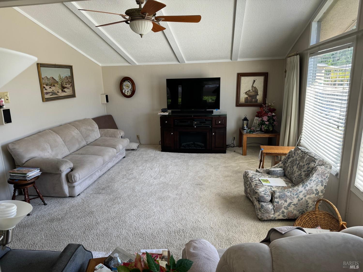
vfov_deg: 56.8
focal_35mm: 24
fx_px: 252
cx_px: 182
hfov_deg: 71.6
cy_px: 136
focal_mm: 6.76
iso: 80
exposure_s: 1/121
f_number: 1.78
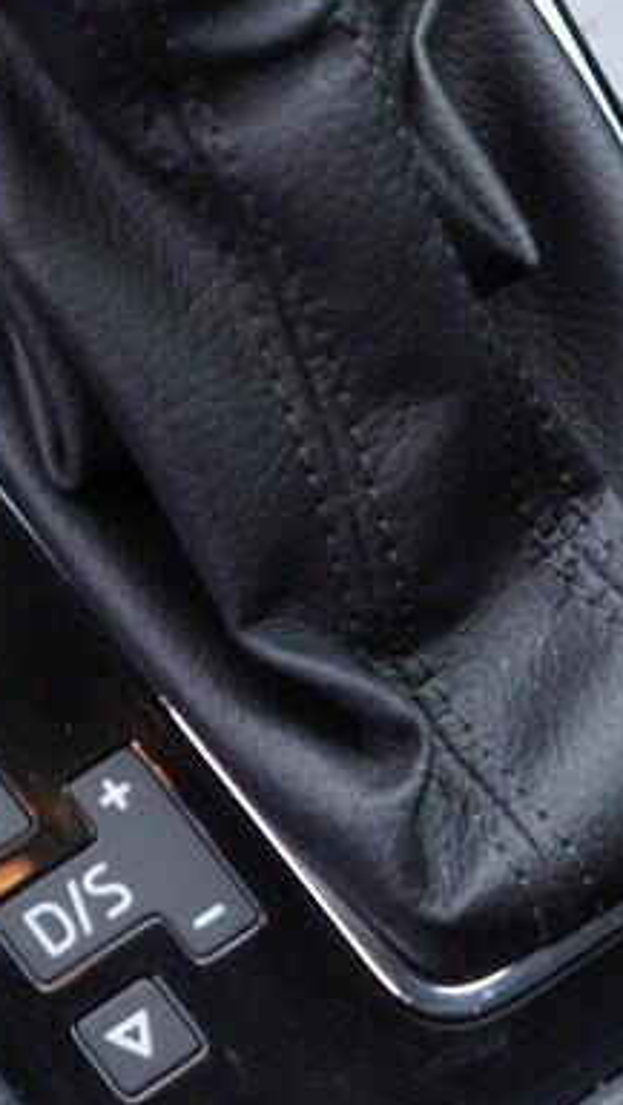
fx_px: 4135
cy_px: 103
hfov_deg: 8.6
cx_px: 419
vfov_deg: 15.1
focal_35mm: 141
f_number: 2.8
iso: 320
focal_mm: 24
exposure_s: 1/40
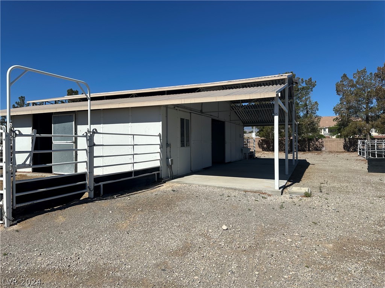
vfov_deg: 56.8
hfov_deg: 71.6
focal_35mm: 24
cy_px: 144
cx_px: 192
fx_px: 267
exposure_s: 1/8197
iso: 80
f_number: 1.78
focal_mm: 6.86
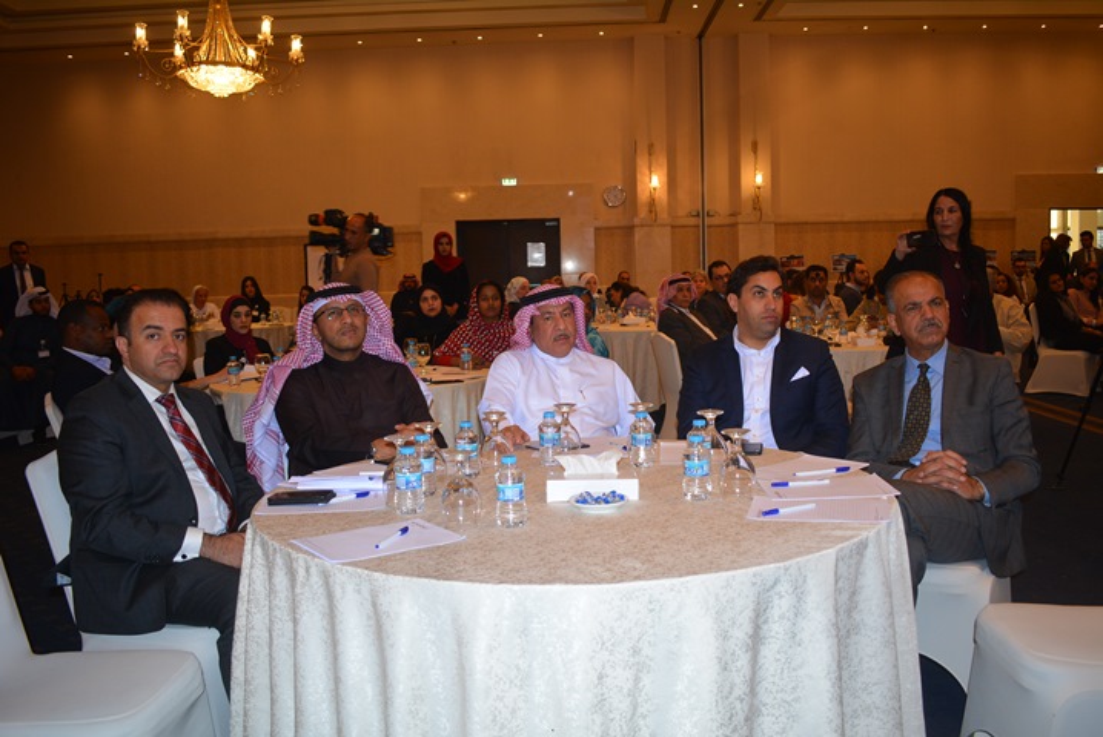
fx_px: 1012
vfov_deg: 40.0
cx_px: 552
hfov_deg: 57.2
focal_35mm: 33
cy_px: 368
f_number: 3.8
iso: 500
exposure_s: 1/60
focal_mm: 22
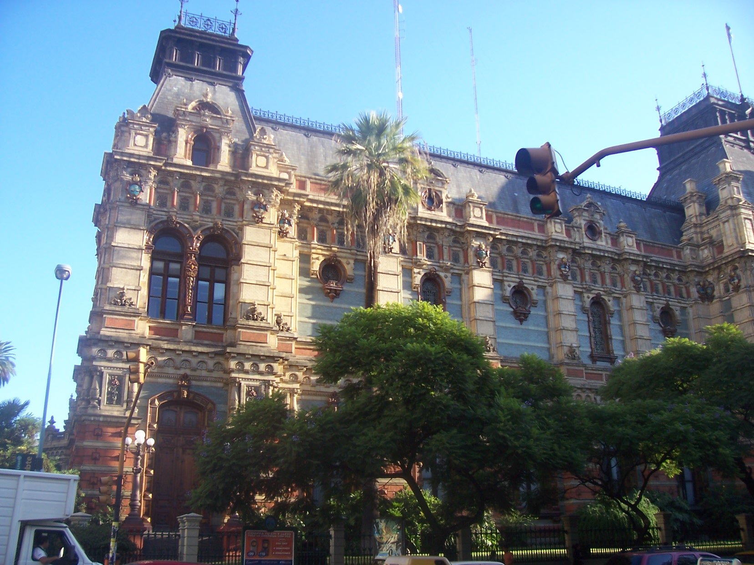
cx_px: 377
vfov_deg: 41.8
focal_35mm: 34
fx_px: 741
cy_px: 282
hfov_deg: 54.0
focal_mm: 5.6
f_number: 2.7
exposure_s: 1/250
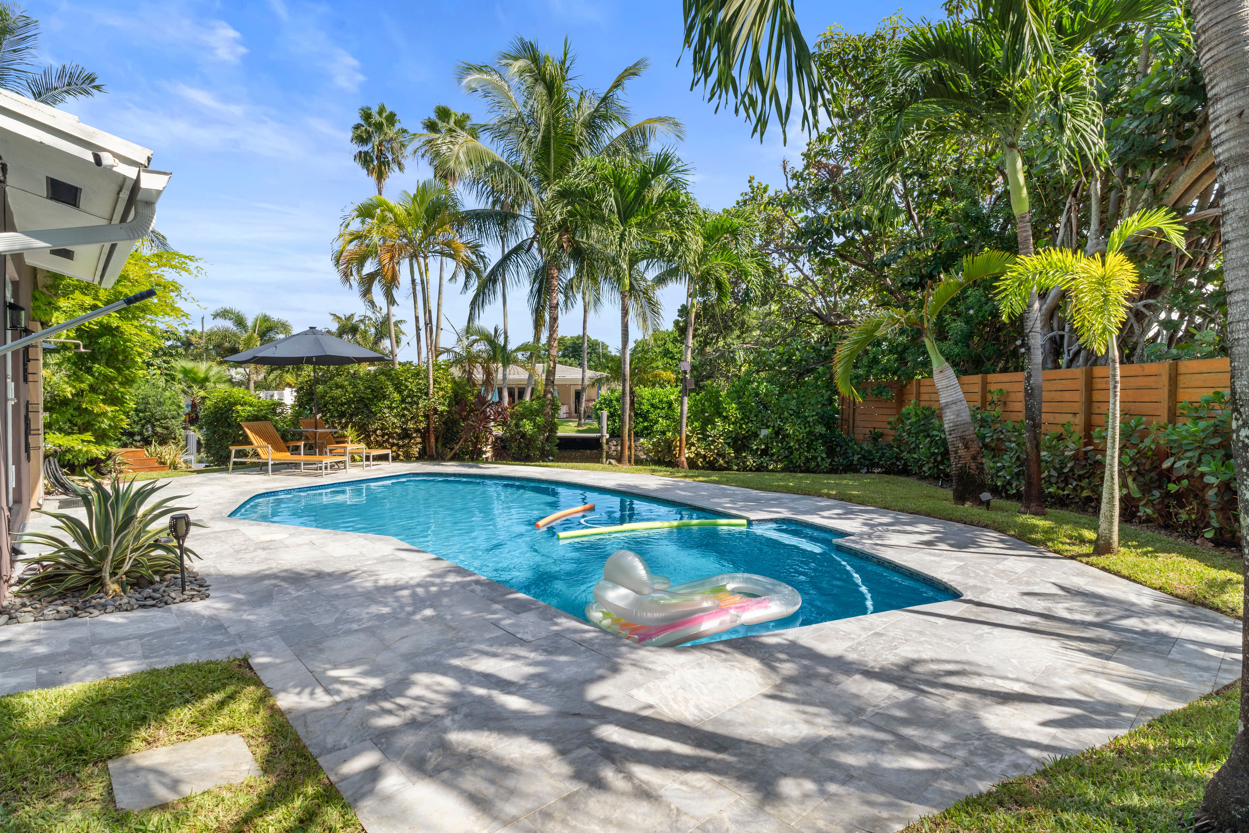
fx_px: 604
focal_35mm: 17
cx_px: 624
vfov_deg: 69.2
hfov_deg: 91.9
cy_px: 416
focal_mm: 11.6
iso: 125
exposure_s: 1/60
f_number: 10
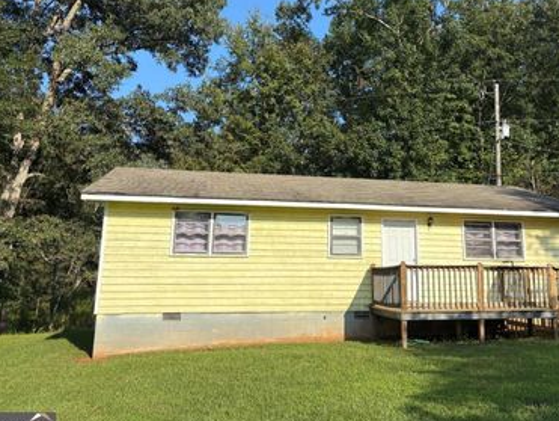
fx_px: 566
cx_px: 348
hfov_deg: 52.0
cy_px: 158
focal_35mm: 35
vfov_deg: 40.5
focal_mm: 5.96
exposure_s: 1/2639
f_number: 1.6
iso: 50
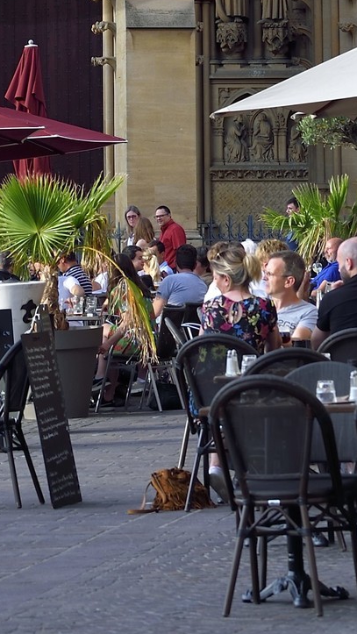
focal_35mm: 261
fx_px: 4390
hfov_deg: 4.7
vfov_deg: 8.1
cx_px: 8
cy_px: -387
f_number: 6.3
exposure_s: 1/160
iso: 200
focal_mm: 75
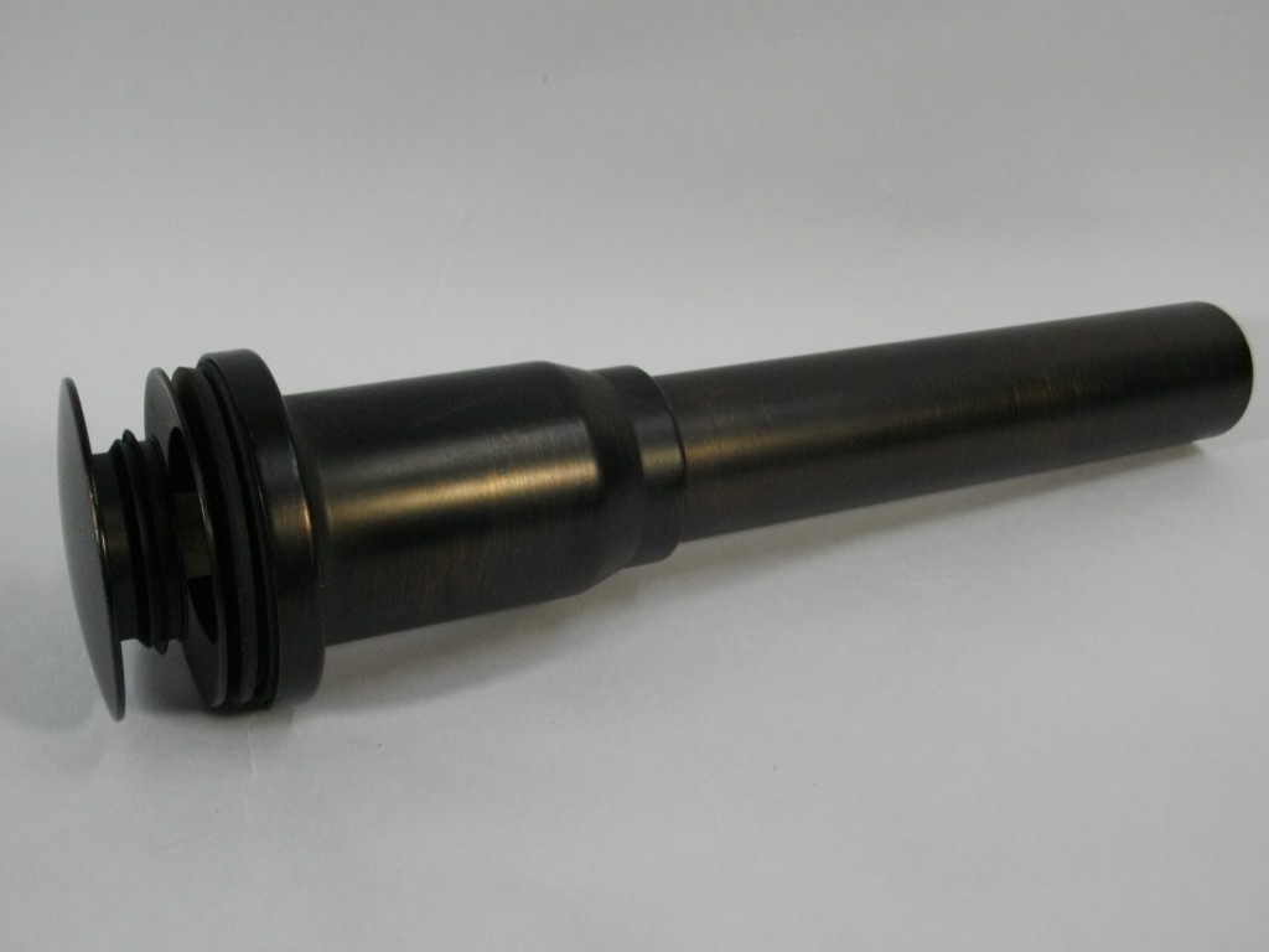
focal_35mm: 39
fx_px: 1430
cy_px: 476
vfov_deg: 36.8
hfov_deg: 47.9
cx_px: 634
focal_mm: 7.1
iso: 200
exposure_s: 1/60
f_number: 3.2
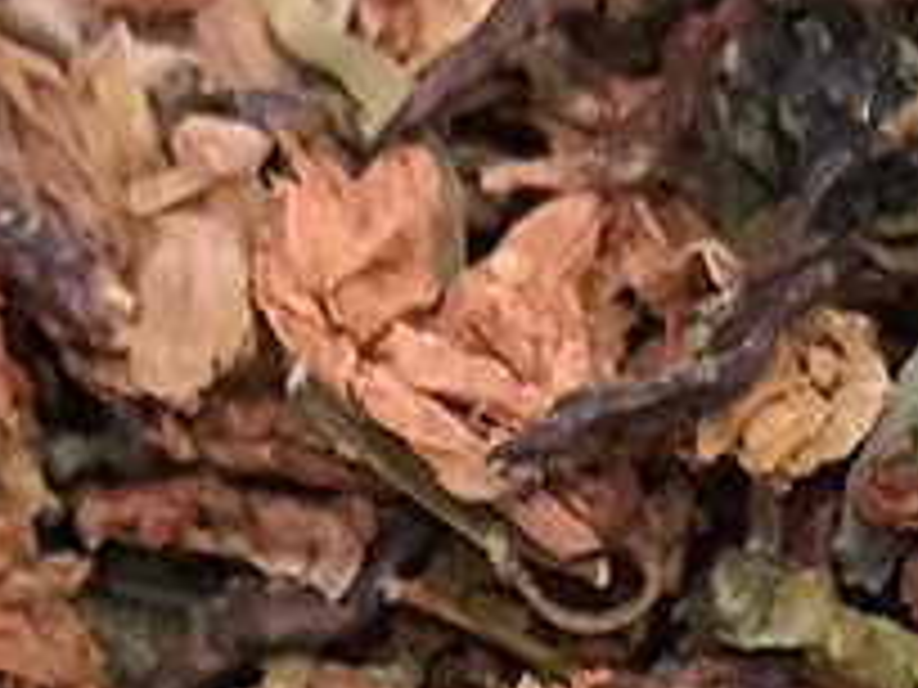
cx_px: 414
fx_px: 2917
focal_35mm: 110
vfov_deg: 12.5
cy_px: 1156
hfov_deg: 17.9
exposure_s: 1/4
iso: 125
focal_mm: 3.99
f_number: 1.8
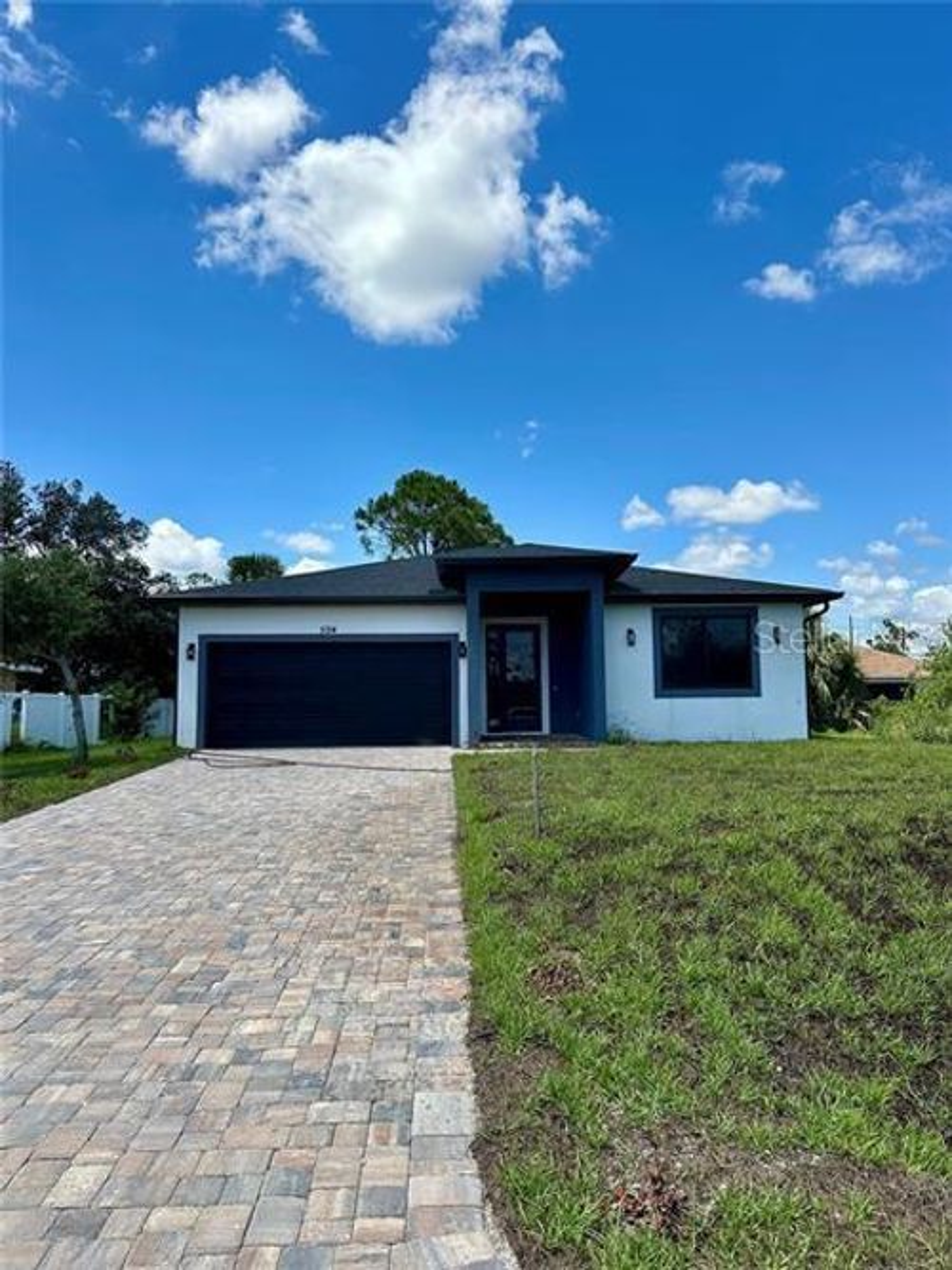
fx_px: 880
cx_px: 476
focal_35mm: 24
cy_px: 635
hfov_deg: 56.8
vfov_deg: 71.6
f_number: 1.78
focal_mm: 6.86
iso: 80
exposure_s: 1/4762
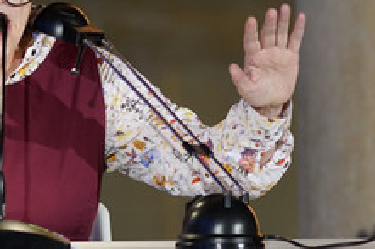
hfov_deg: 5.0
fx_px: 4247
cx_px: 9
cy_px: 56
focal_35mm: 408
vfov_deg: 3.4
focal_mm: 200
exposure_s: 1/250
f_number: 3.5
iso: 1600
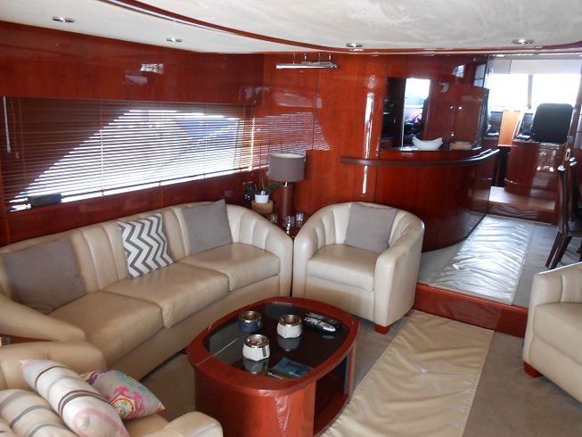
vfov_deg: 53.1
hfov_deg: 67.3
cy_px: 218
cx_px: 291
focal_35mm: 26
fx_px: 437
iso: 200
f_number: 3.5
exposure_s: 1/30
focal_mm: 4.6
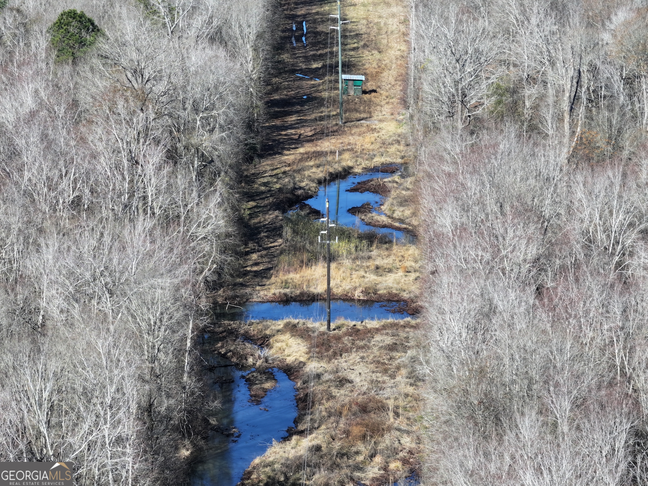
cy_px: 243
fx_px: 3107
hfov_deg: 11.9
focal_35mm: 166
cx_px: 324
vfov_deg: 8.9
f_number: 3.4
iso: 110
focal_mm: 30.71
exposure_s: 1/320
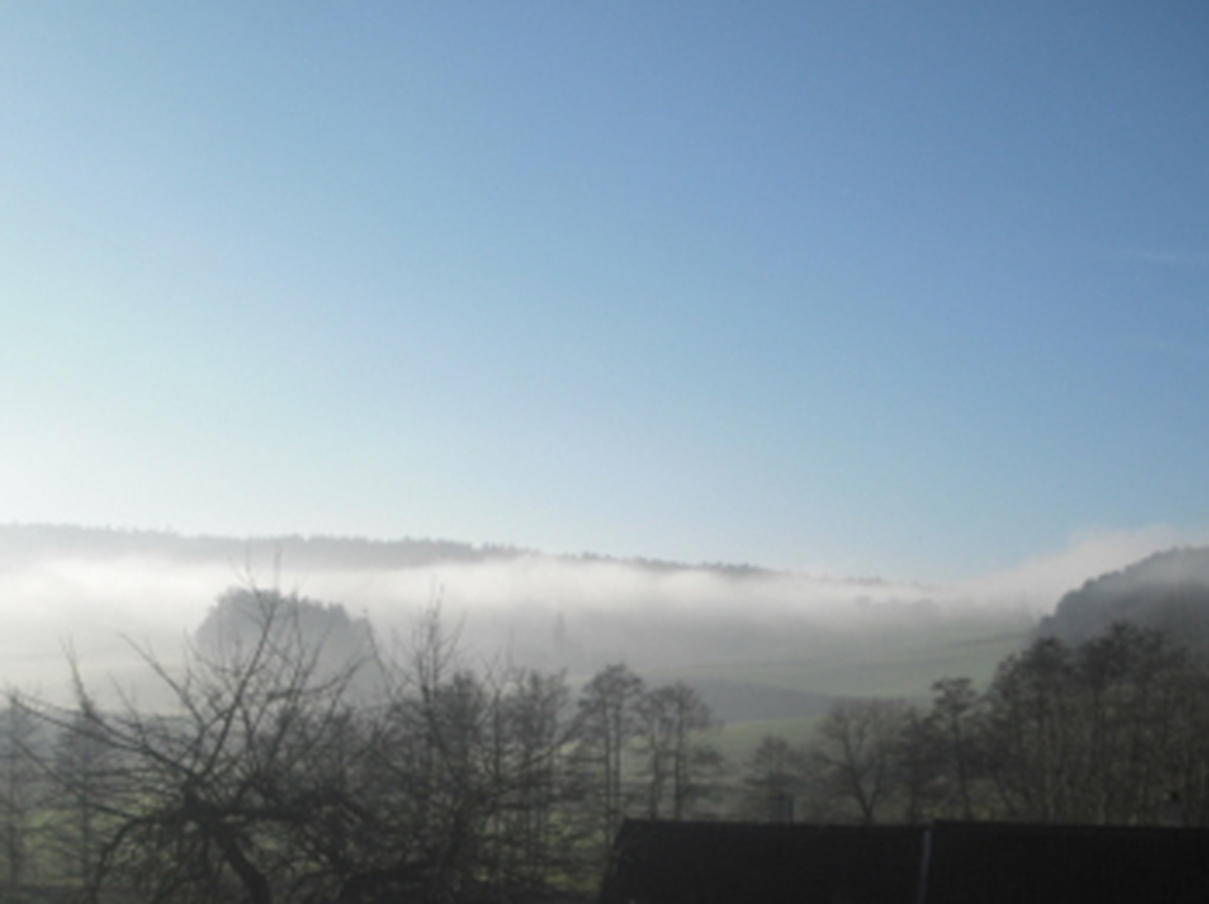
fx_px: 2233
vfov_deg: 22.6
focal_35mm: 64
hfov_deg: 30.2
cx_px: 469
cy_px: 717
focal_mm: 6.2
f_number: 5.6
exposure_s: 1/400
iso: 64
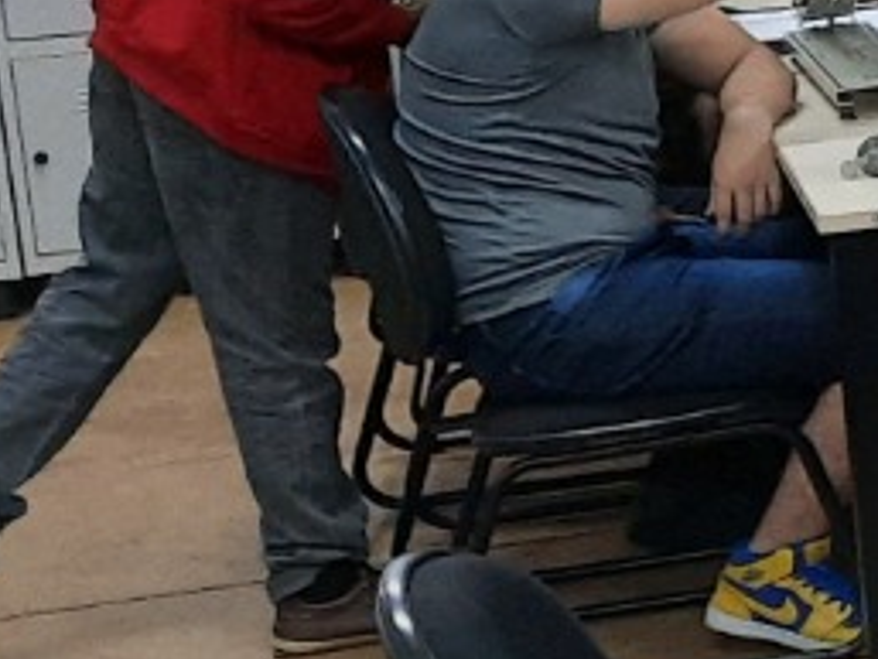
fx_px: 3553
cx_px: 2279
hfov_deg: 11.2
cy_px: 133
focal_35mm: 140
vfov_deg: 10.6
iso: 320
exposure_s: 1/40
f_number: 2
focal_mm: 4.6
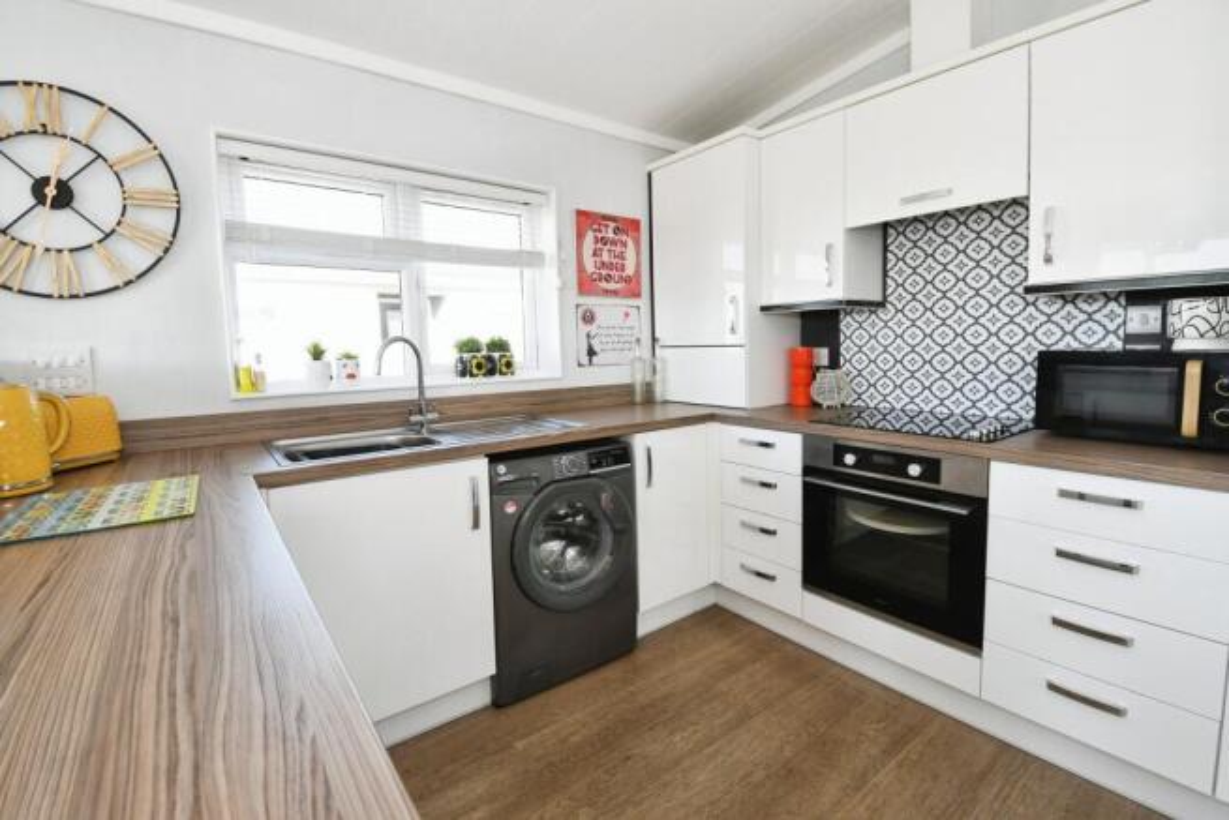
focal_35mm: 15
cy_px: 410
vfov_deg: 77.4
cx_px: 614
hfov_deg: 100.4
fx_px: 512
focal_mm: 10
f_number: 7.1
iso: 800
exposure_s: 1/100
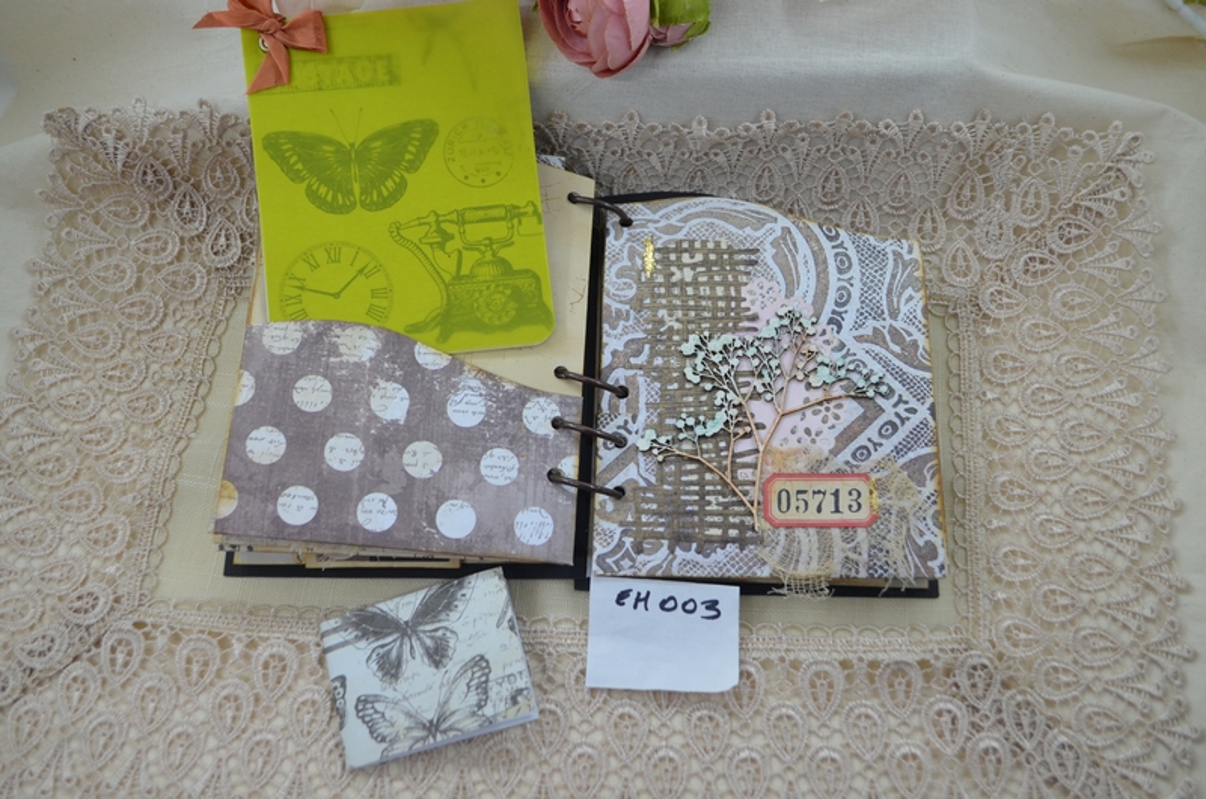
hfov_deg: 53.2
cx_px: 603
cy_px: 400
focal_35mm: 36
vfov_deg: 36.7
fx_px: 1204
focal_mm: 24
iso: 400
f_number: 4.5
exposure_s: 1/80
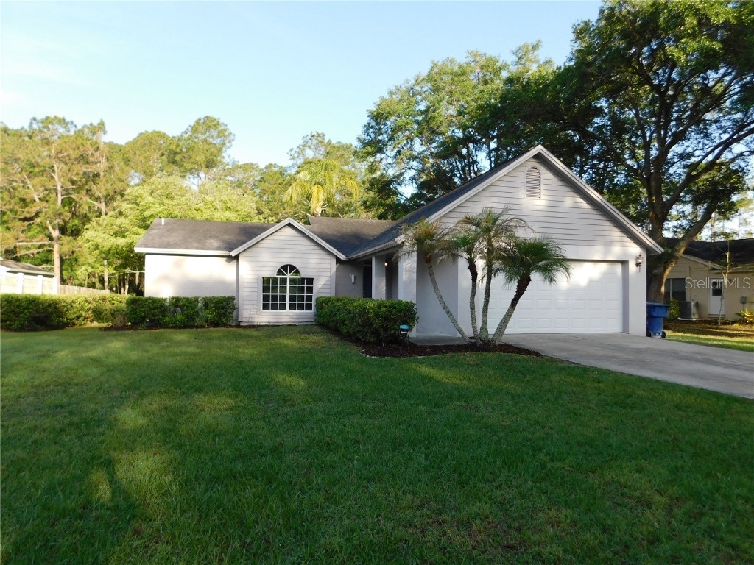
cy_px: 282
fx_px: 501
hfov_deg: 73.9
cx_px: 377
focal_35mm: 23
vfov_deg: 58.9
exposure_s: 1/400
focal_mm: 4
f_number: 3
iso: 125
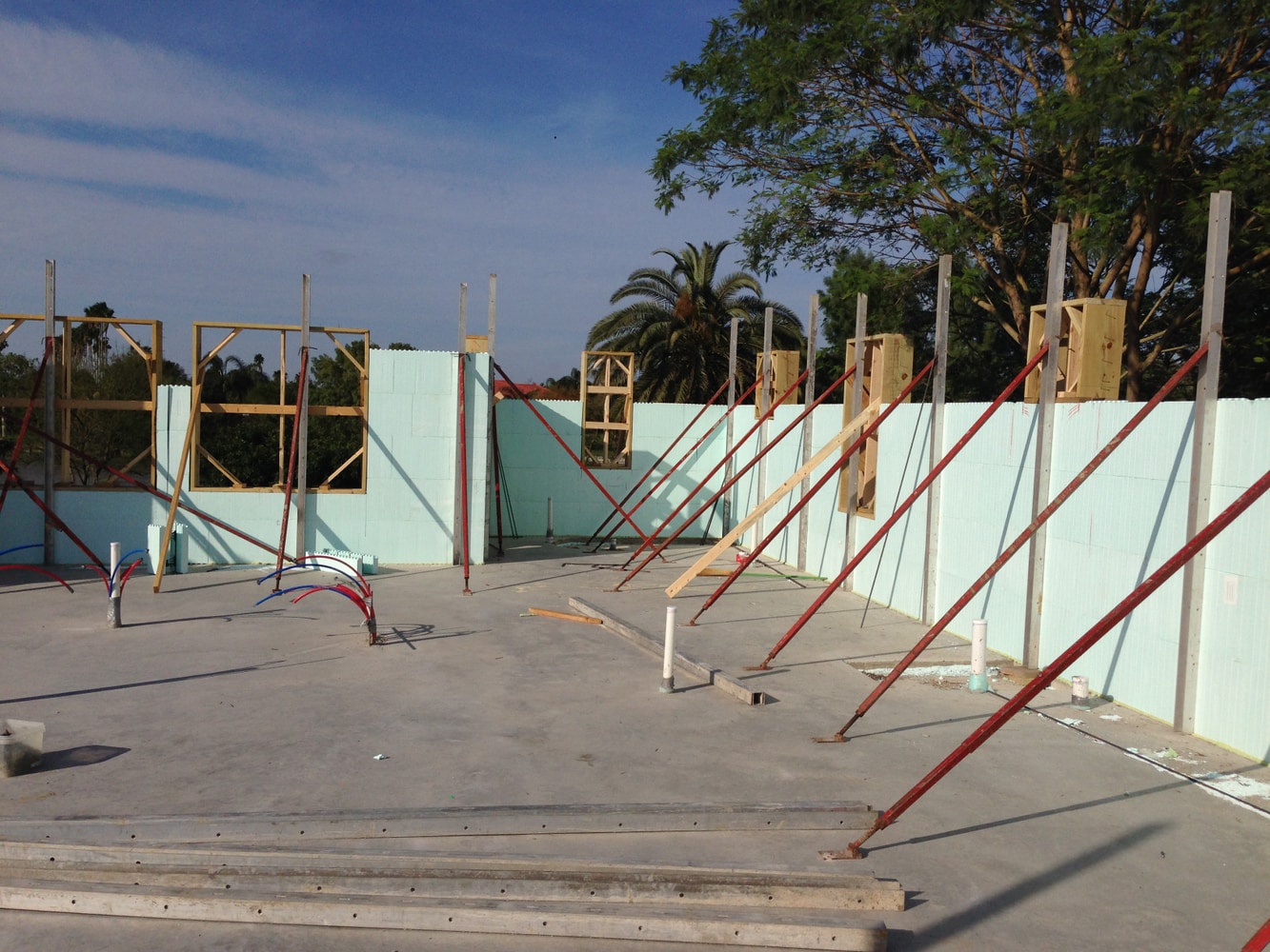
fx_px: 1211
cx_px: 635
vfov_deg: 43.0
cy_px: 476
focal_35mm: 33
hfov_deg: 55.3
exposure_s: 1/4926
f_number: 2.4
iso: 50
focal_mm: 4.12
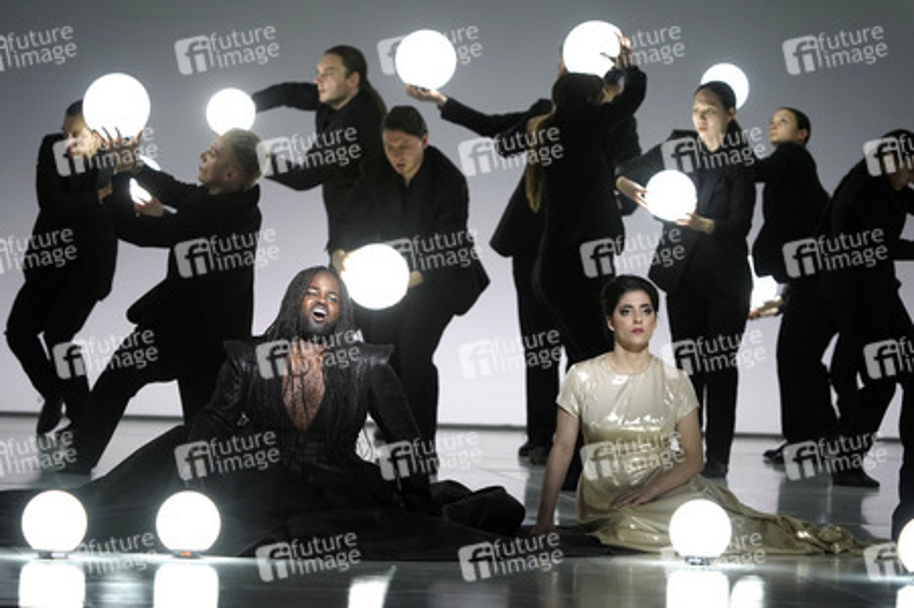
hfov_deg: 7.0
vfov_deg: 4.7
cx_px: 457
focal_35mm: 293
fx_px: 7433
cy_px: 304
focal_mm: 293
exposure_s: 1/80
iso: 3200
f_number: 5.6
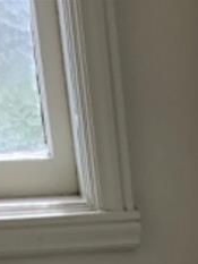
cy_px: 849
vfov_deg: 8.7
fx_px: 1372
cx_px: 406
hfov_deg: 7.9
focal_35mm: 180
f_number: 1.8
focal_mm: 4
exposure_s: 1/120
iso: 40
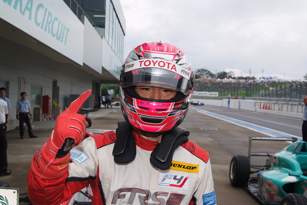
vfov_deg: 31.9
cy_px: 102
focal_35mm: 42
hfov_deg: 46.4
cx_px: 154
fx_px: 358
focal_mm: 28
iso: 100
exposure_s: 1/142
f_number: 5.6
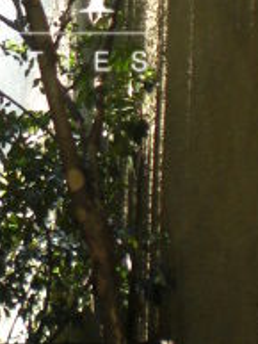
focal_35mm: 151
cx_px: -128
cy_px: -5
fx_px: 1499
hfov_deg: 9.6
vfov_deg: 12.9
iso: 100
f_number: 3.1
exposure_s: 1/60
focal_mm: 6.3
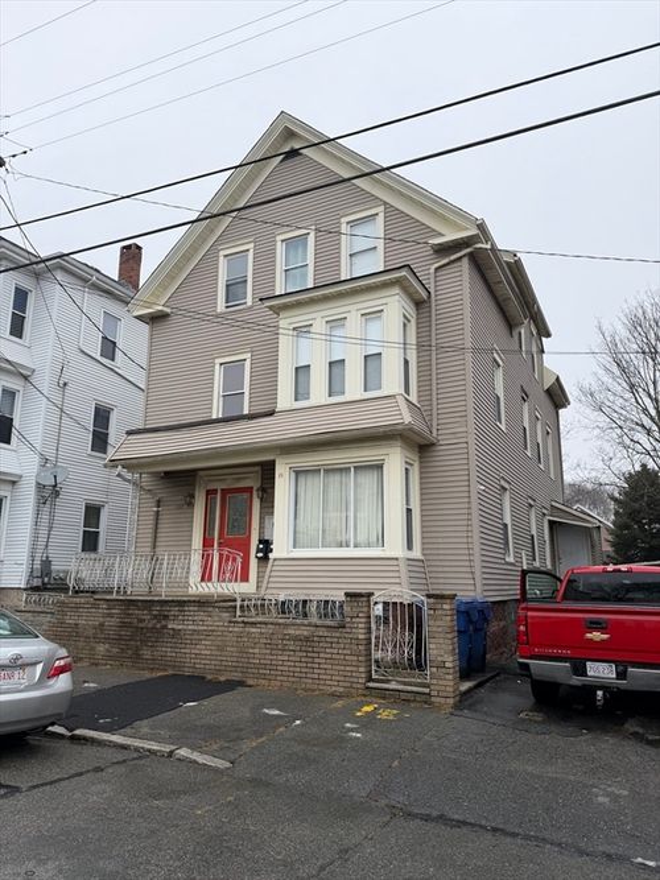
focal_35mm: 24
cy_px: 440
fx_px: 610
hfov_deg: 56.8
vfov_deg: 71.6
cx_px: 330
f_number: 1.78
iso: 80
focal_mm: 6.76
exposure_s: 1/1032
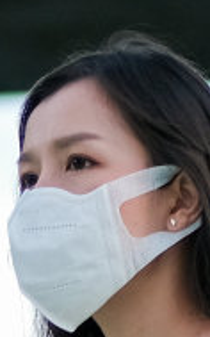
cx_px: -388
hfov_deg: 1.8
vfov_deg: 2.9
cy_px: 932
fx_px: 6626
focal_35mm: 723
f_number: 1.2
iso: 160
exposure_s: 1/1600
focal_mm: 56
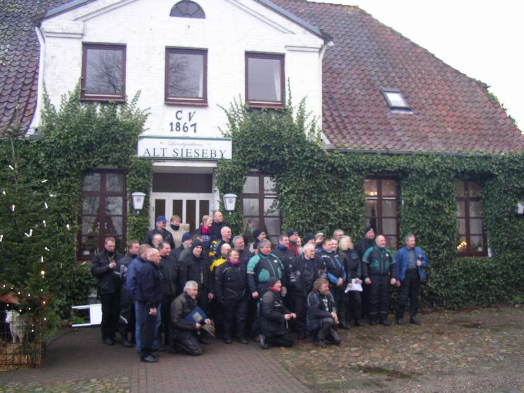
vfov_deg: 38.7
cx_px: 262
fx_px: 560
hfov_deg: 50.1
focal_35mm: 37
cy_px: 196
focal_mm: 5.7
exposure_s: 1/25
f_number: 2.8
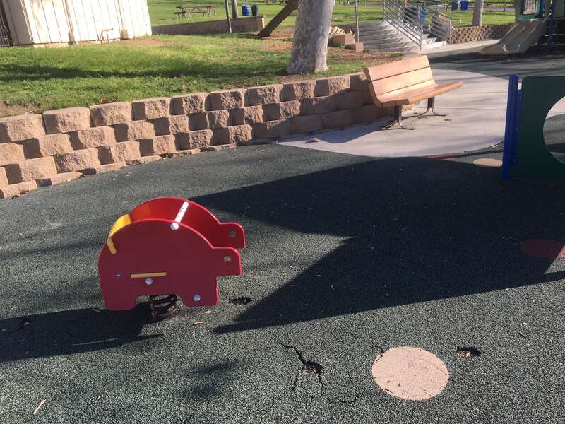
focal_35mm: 29
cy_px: 212
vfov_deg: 48.2
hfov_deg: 61.7
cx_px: 282
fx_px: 473
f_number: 2.2
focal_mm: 4.15
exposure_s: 1/663
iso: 25
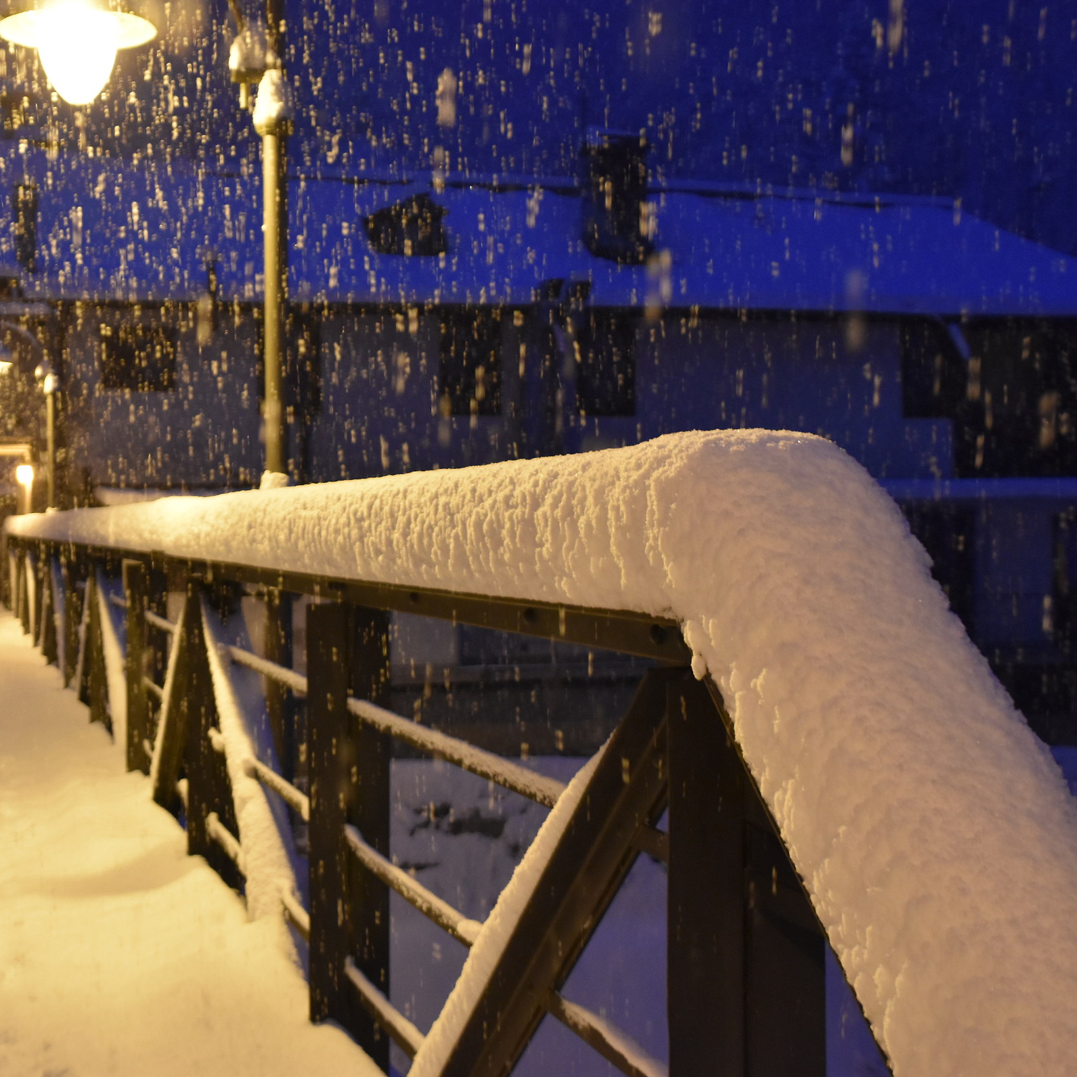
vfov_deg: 34.0
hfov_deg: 33.5
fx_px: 1760
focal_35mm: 50
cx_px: 308
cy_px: 536
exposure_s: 1/60
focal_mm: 26
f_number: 4
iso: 2000
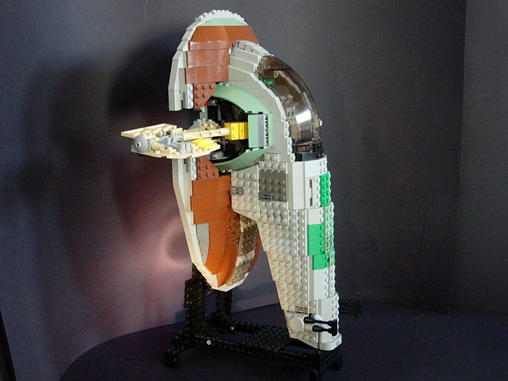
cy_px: 190
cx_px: 254
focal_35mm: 51
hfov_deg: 37.5
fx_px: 748
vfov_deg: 28.6
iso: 400
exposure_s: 1/20.7
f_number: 3.2
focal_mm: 10.6
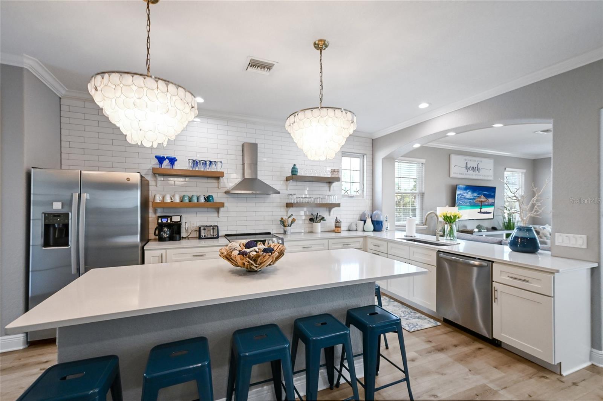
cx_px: 302
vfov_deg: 75.4
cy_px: 200
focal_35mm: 16
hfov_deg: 98.6
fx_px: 259
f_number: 8
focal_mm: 15.5
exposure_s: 1/100
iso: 3200
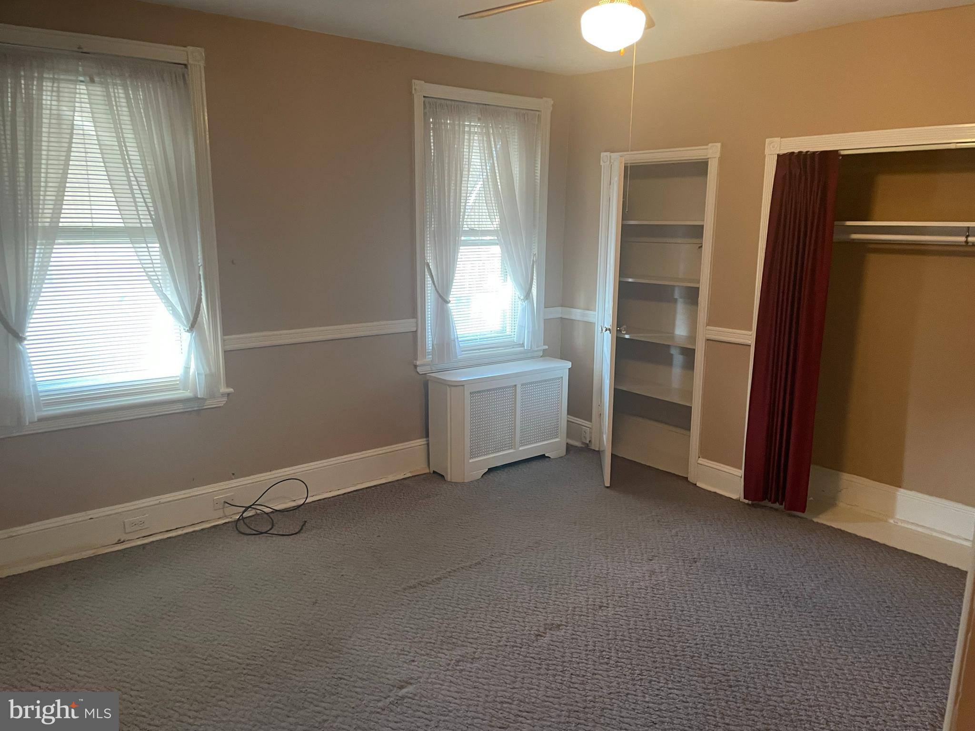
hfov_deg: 67.3
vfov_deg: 53.1
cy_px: 366
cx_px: 488
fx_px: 732
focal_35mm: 26
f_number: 1.6
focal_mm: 4.2
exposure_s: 1/60
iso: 160
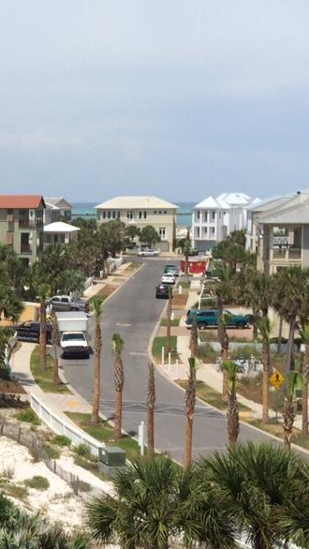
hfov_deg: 16.0
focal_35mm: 69
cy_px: 261
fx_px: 1004
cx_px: -159
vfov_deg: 30.6
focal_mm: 4.15
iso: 32
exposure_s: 1/3425
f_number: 2.2
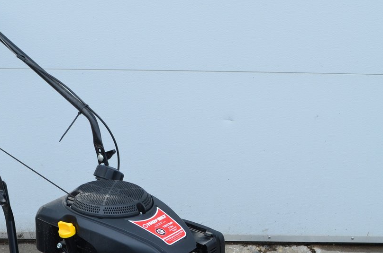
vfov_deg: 19.1
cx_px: 112
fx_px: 743
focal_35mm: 70
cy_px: 213
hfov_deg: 28.6
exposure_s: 1/250
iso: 400
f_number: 10
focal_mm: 22
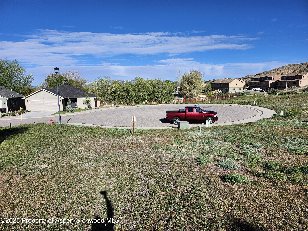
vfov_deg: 58.9
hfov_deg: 73.9
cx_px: 154
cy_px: 116
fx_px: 205
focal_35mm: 23
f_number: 1.8
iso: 25
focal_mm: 5.54
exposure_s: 1/2503
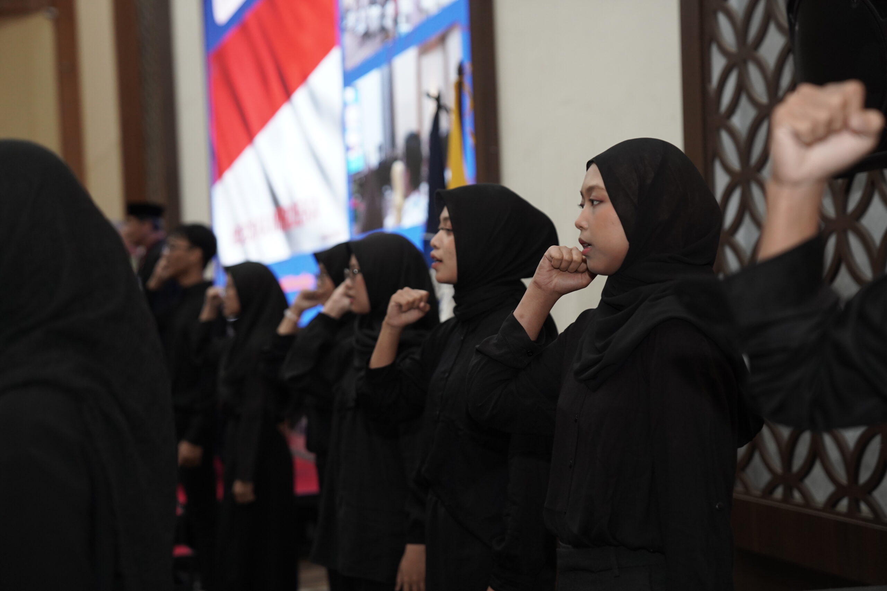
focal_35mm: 70
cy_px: 296
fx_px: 1725
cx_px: 444
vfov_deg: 19.5
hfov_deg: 28.8
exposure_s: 1/125
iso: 2000
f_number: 2.8
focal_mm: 70
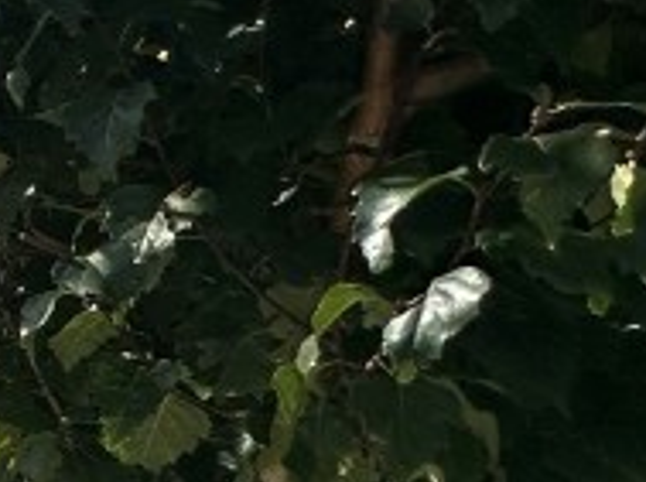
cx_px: -1032
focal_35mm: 76
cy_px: 325
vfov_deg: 19.3
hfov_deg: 13.8
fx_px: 1416
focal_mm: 2.22
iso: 50
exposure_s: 1/5051
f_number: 2.2
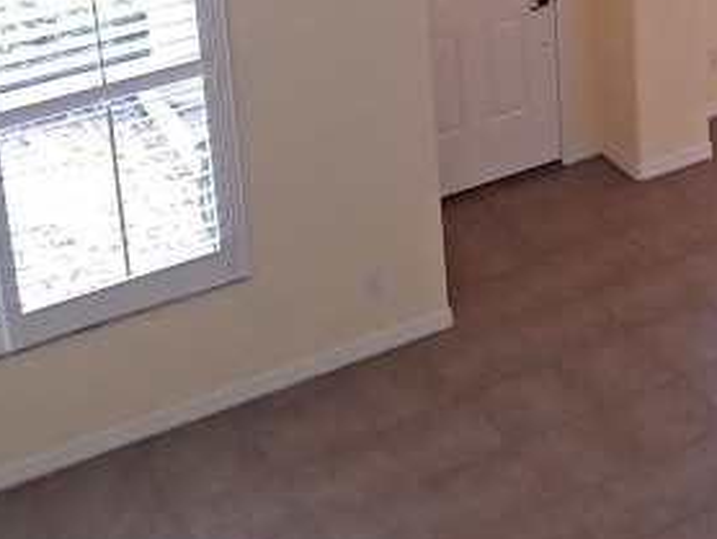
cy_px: -168
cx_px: 769
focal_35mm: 92
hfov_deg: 20.4
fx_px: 1907
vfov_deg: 15.3
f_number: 2
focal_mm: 4.6
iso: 80
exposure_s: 1/50
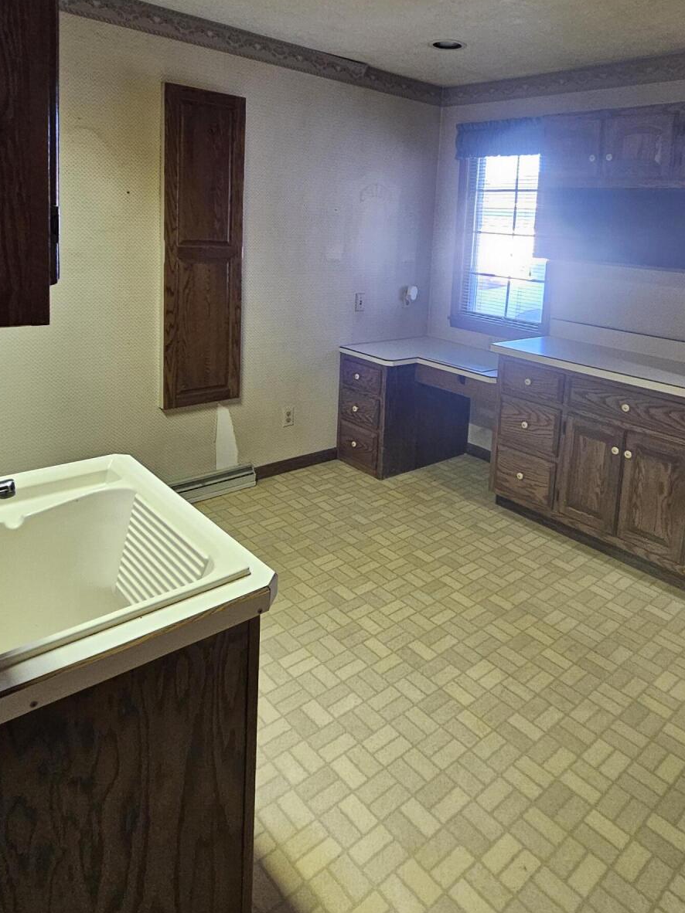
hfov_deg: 60.3
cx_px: 425
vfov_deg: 74.2
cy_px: 308
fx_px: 581
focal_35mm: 22
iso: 320
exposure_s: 1/40
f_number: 2.2
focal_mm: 2.2
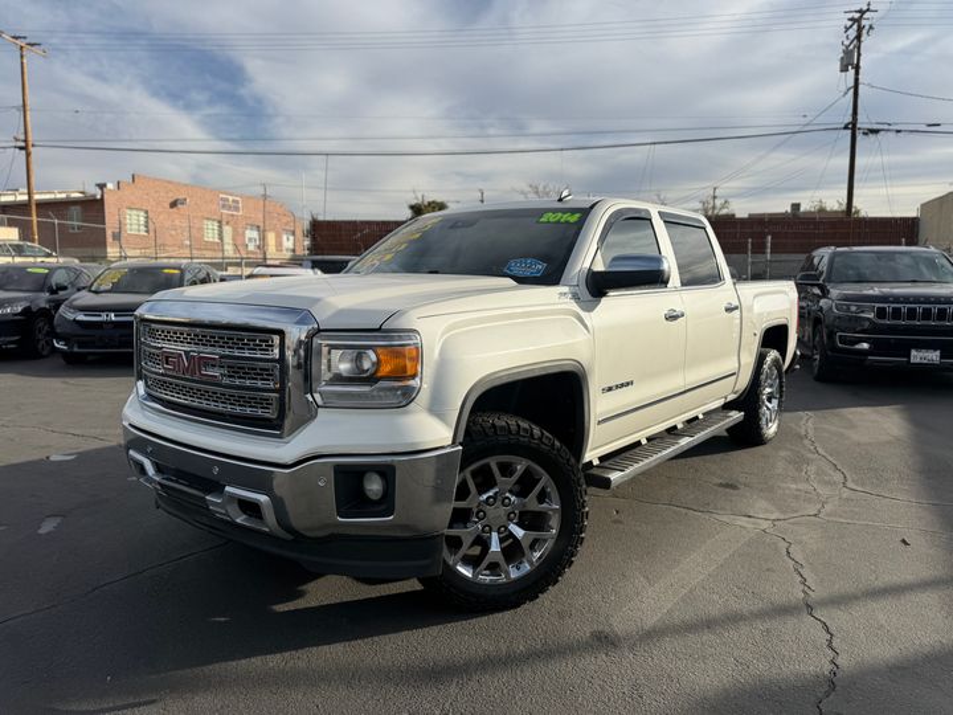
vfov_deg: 56.8
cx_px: 476
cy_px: 358
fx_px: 661
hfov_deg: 71.6
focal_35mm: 24
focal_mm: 6.76
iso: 80
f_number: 1.78
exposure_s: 1/6173
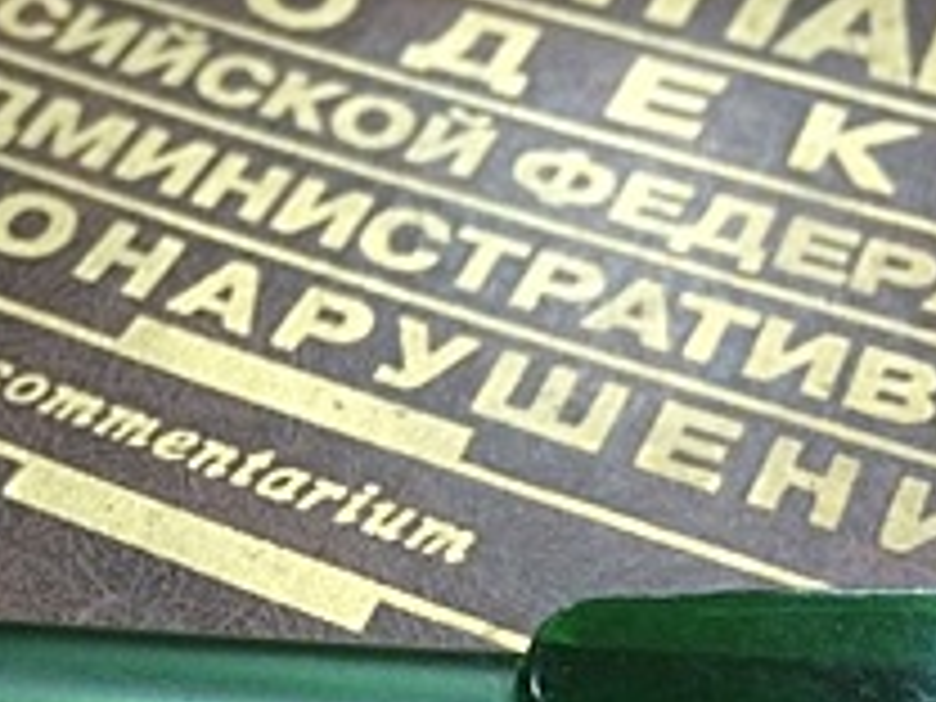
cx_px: 128
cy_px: 598
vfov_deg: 22.2
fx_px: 1758
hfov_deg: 28.9
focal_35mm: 65
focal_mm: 4.15
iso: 250
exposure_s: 1/25
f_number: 2.2
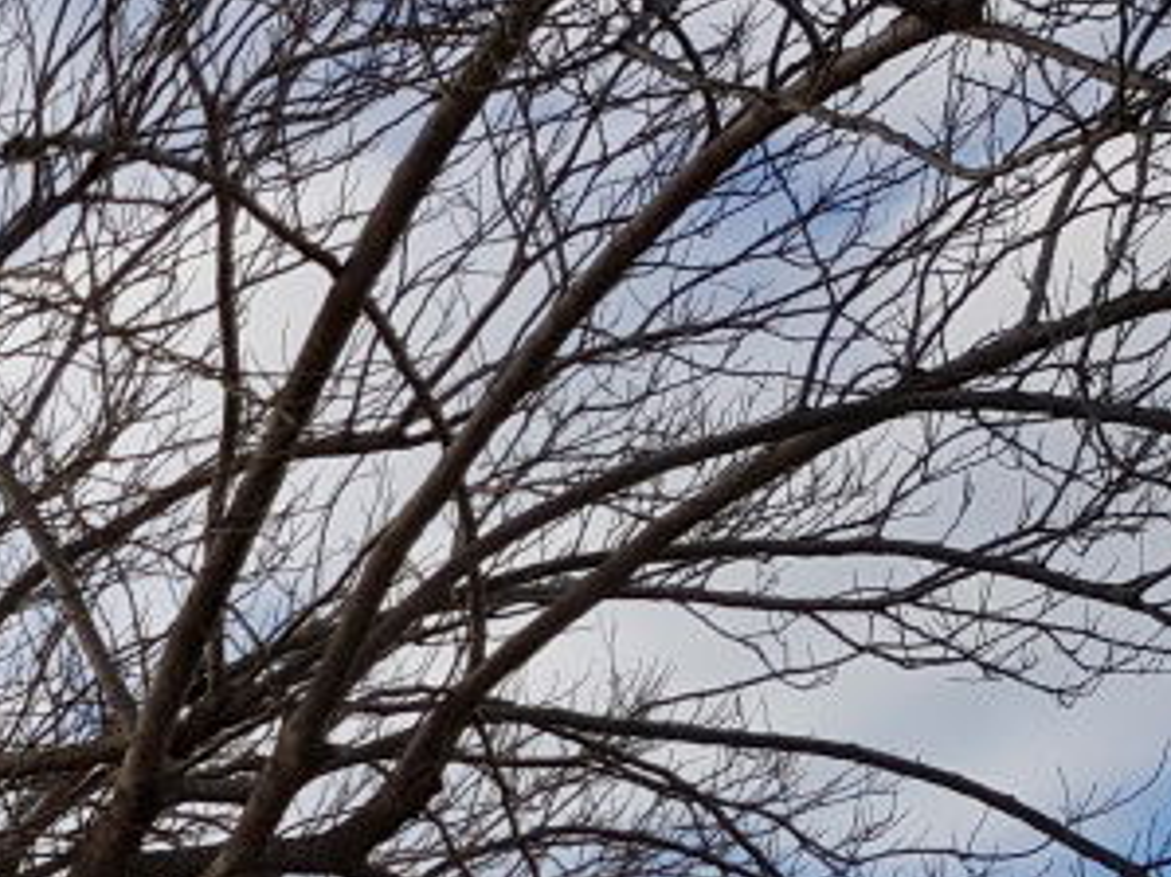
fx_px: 3010
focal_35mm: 89
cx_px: -662
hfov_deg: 18.9
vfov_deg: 15.3
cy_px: 1331
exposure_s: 1/1584
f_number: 1.7
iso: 40
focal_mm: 4.2
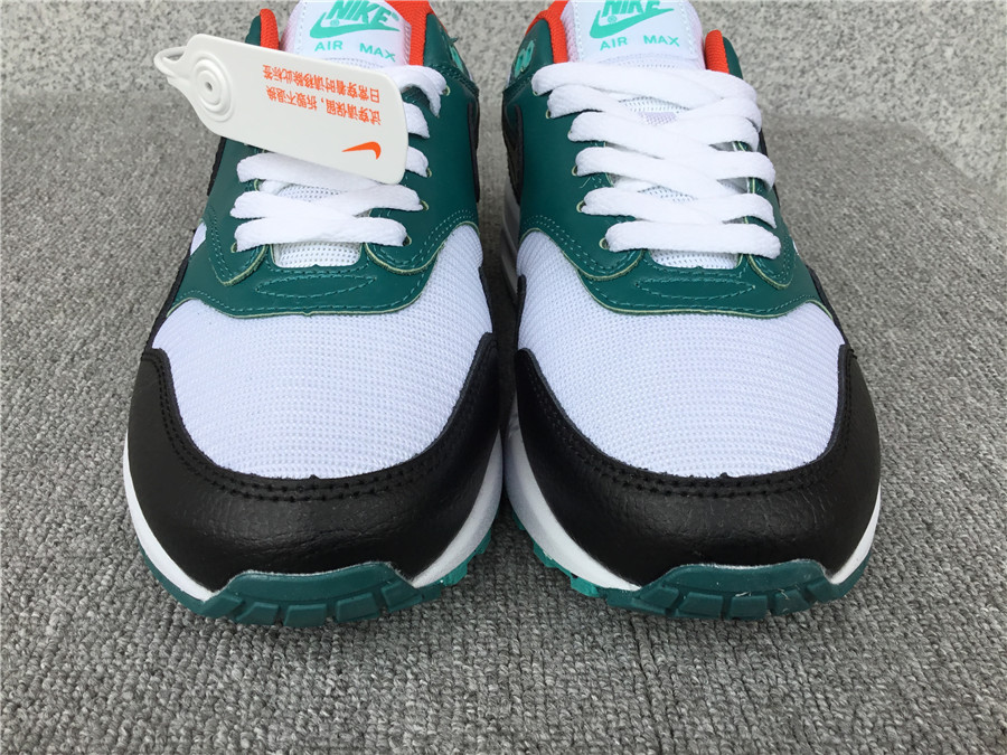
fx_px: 902
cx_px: 504
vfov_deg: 45.4
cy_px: 378
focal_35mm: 31
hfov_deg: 58.4
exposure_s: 1/175
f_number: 2.4
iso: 25
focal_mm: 3.3
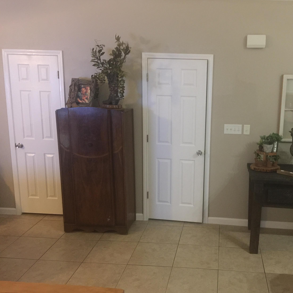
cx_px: 200
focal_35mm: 35
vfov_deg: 47.2
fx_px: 335
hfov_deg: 46.3
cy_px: 148
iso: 125
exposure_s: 1/4
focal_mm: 4.15
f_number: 2.2
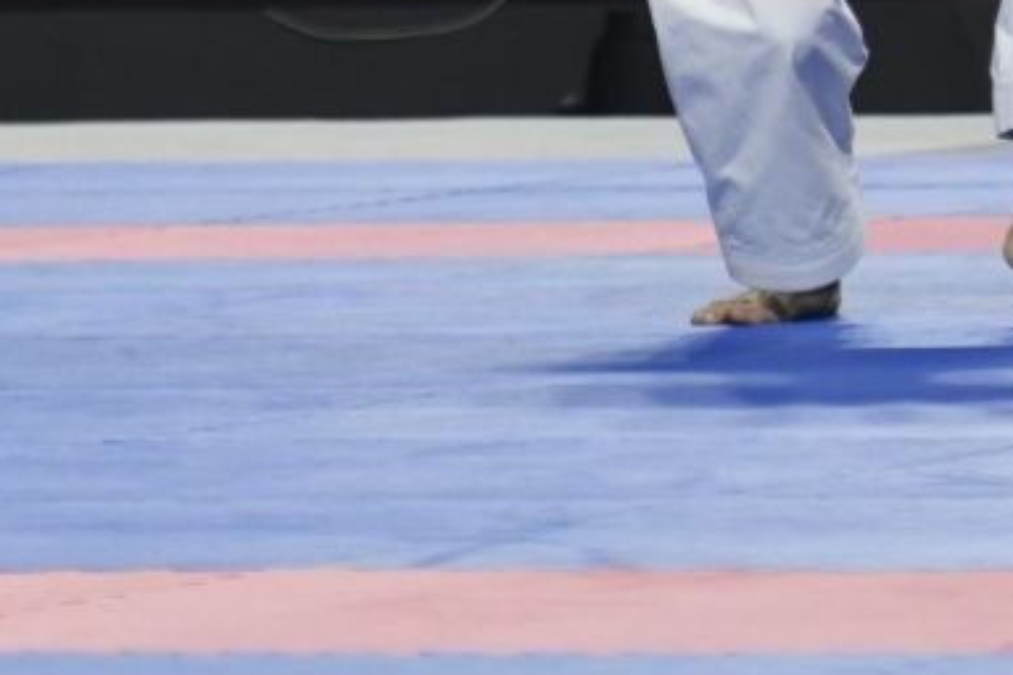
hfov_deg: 3.3
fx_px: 17811
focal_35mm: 633
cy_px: -567
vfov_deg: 2.2
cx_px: -309
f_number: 4
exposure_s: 1/800
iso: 1250
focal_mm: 135
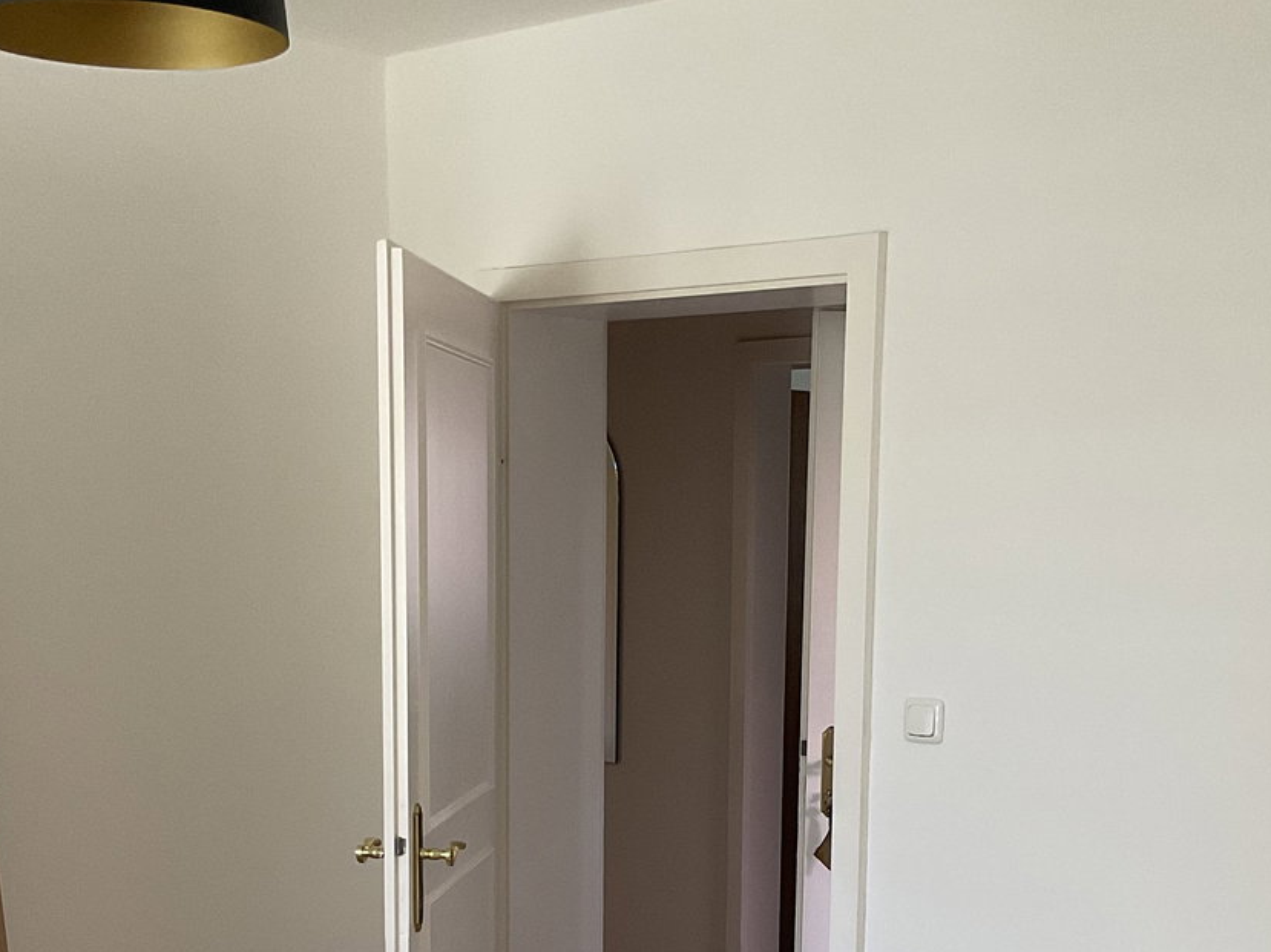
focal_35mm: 56
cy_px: 883
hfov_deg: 34.4
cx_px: 676
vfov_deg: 25.2
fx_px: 2055
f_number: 1.8
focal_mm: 3
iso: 100
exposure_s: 1/60
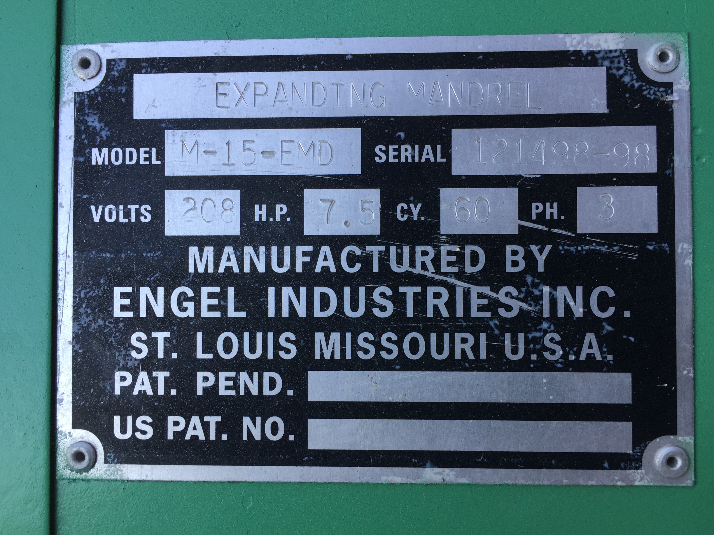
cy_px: 268
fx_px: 598
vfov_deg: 48.2
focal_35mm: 29
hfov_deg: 61.7
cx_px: 357
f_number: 2.2
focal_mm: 4.15
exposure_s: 1/120
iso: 40
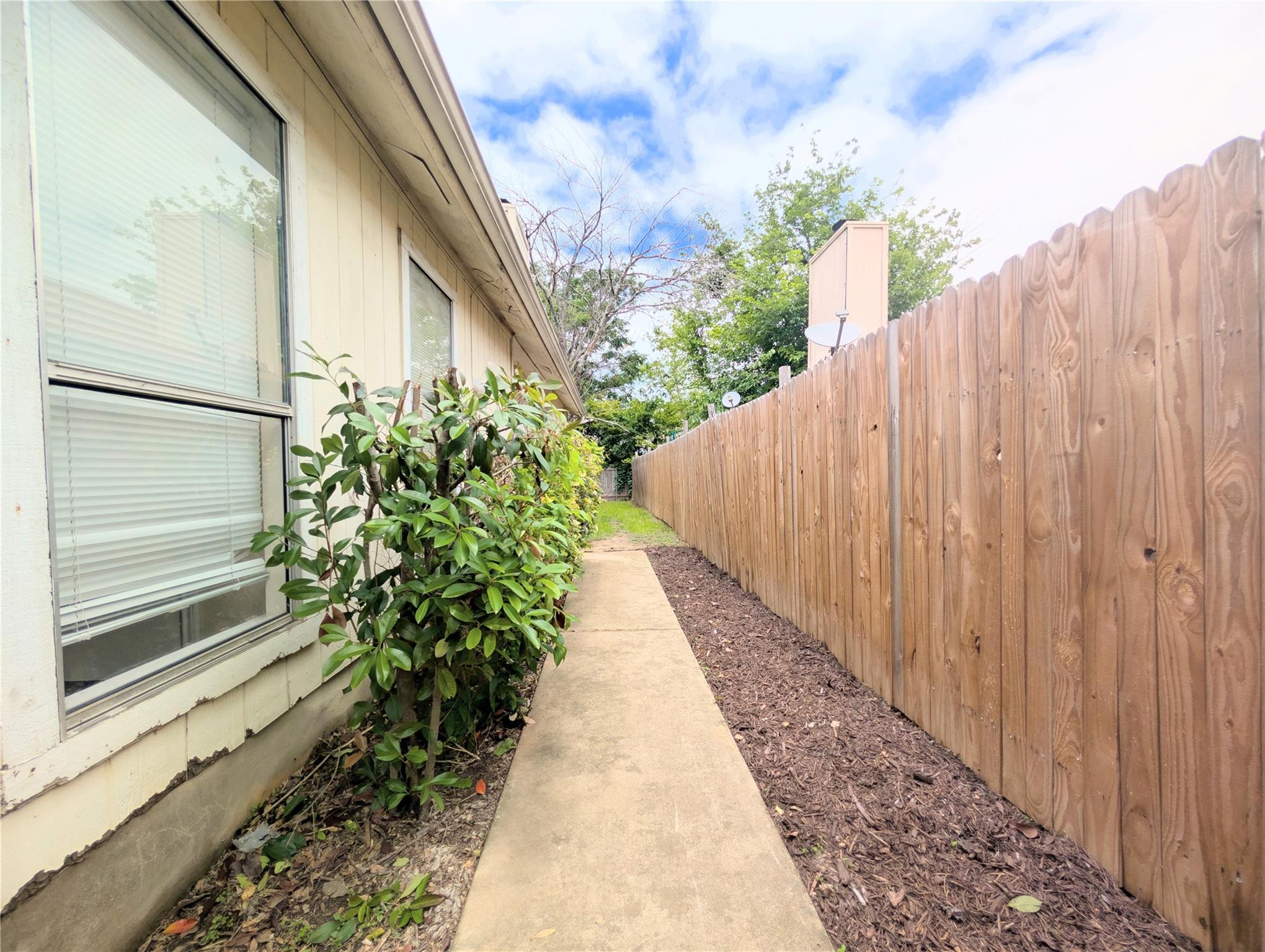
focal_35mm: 12
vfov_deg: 94.6
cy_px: 476
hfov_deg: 110.5
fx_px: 439
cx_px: 632
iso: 52
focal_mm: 2.02
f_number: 1.7
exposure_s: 1/3058
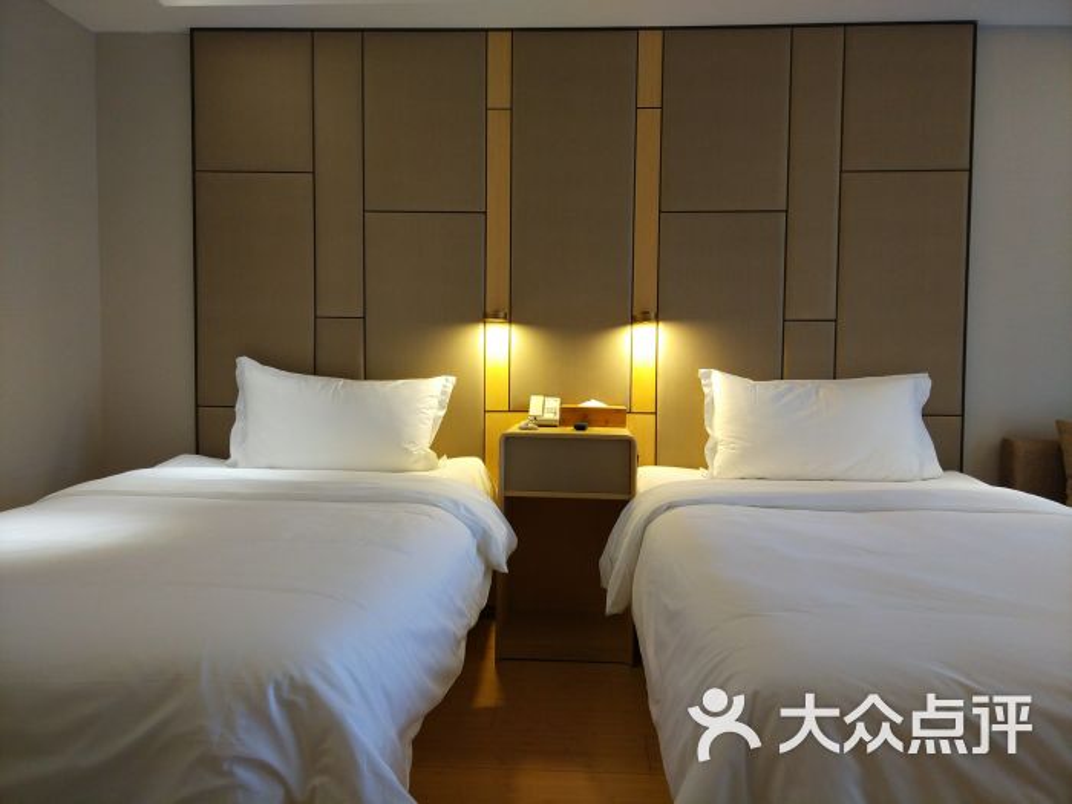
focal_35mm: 23
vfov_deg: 58.9
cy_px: 402
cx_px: 536
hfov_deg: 73.9
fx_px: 712
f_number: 2
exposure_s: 1/50
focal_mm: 4.06
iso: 400
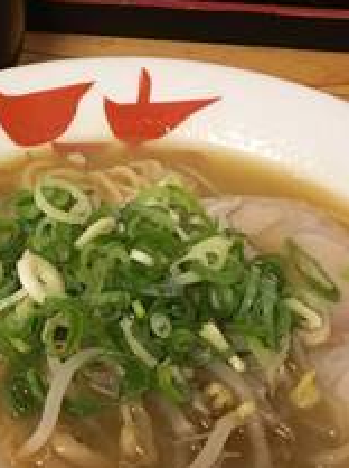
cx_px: -43
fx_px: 1200
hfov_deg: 16.0
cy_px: 139
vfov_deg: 21.9
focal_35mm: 89
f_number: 2.2
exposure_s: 1/30
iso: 100
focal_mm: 4.15
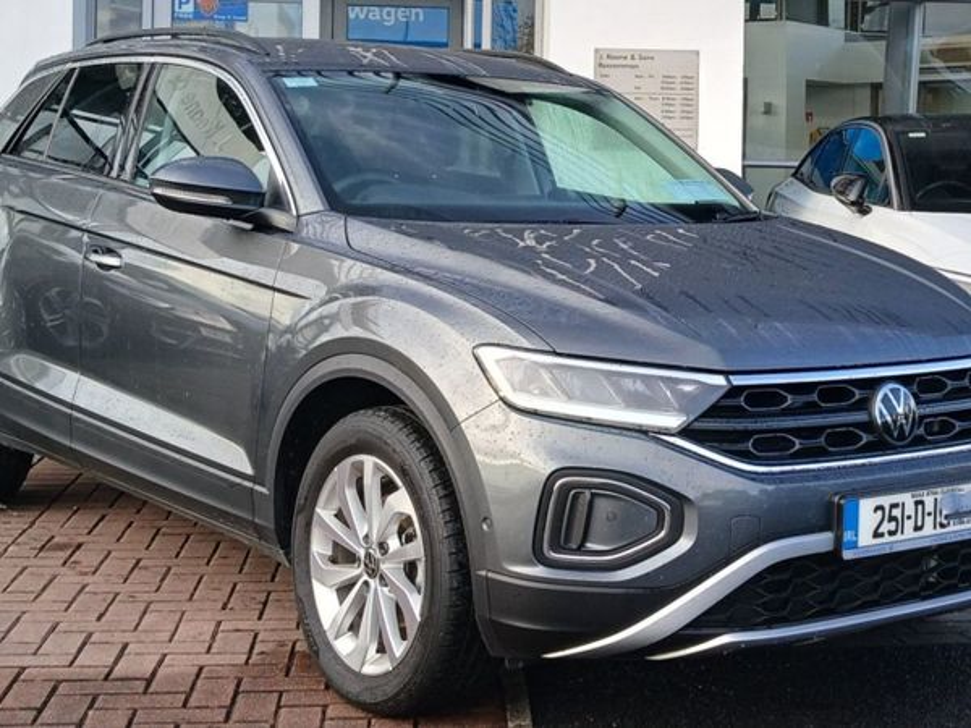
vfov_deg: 53.1
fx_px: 729
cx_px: 486
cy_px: 364
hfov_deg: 67.3
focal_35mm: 26
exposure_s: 1/100
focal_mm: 3.98
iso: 25
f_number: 1.8
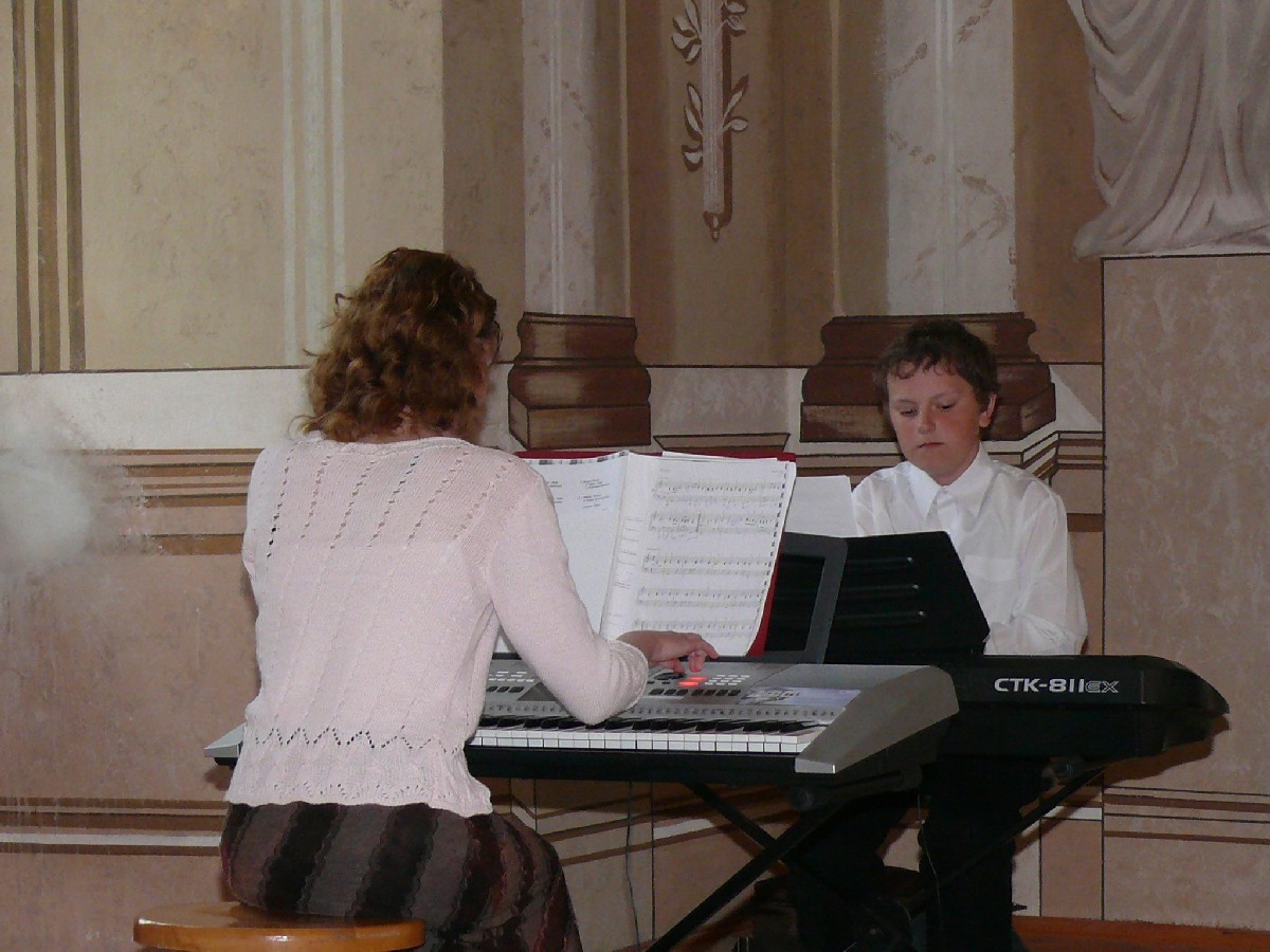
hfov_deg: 15.8
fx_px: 4586
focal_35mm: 125
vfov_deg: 11.9
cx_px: 635
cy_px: 476
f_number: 3.2
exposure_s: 1/30
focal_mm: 14.8
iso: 200
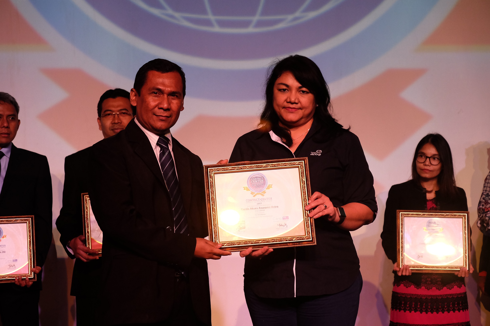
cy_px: 163
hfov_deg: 21.7
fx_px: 1279
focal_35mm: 94
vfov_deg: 14.6
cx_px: 245
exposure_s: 1/125
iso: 2000
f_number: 5.3
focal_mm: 62.4
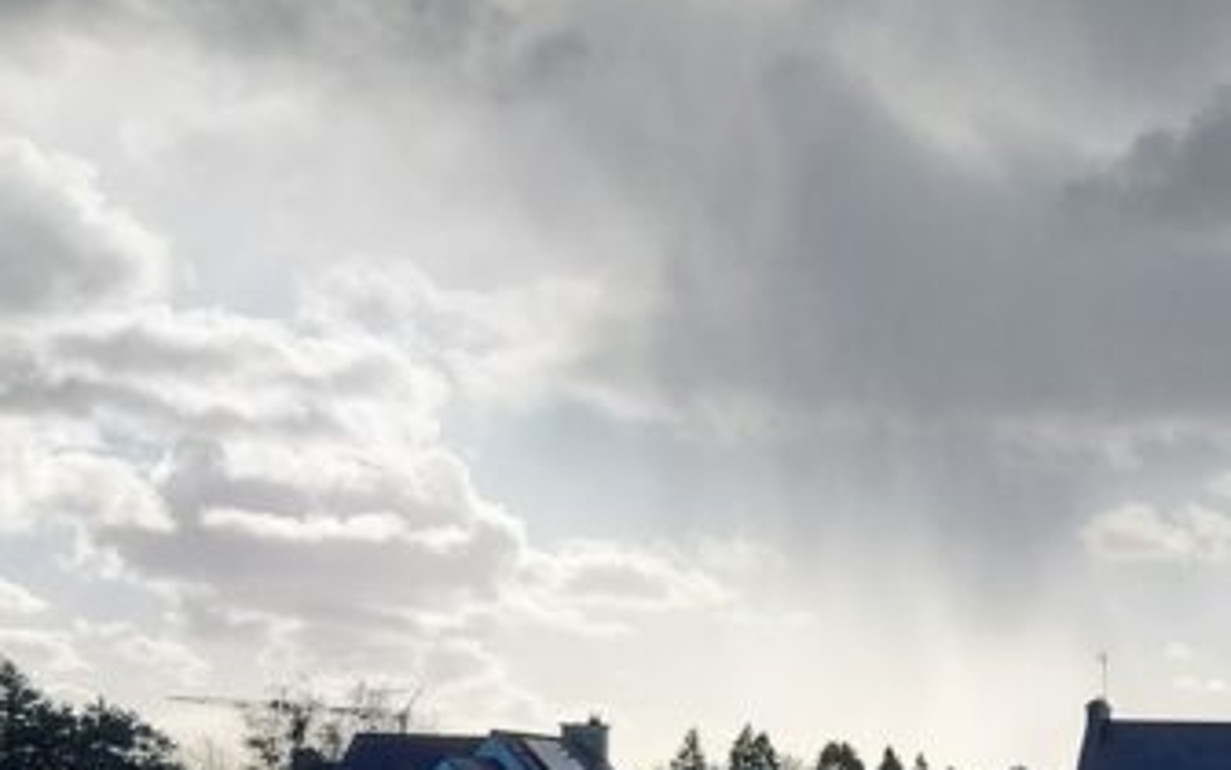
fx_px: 2818
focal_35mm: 84
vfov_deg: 15.0
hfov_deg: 23.7
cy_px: 906
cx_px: 1202
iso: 25
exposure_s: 1/1557
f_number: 1.8
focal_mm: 4
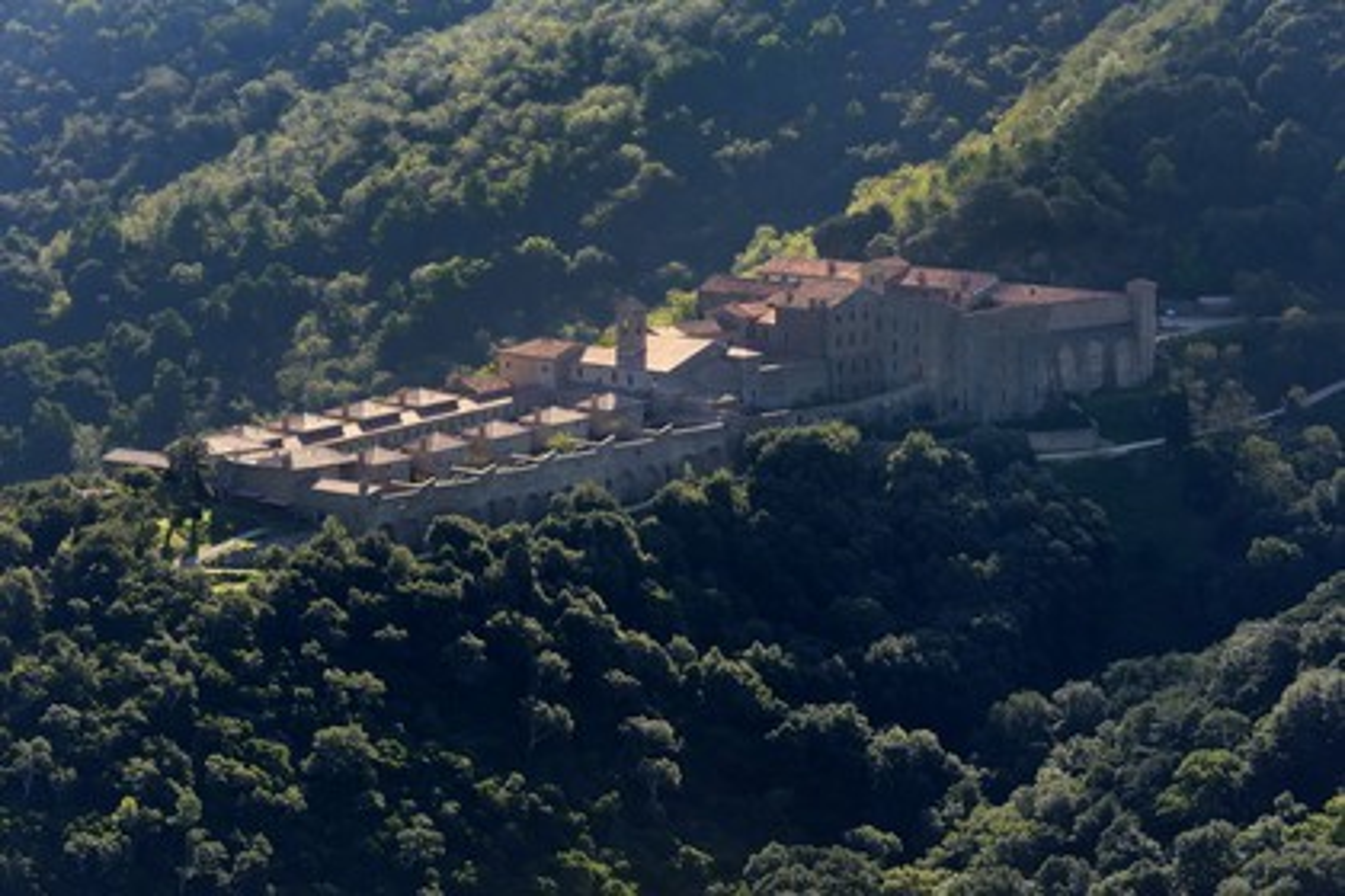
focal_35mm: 116
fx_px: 4334
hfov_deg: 17.6
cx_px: 672
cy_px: 448
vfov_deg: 11.8
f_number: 9
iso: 800
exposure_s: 1/1250
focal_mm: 116
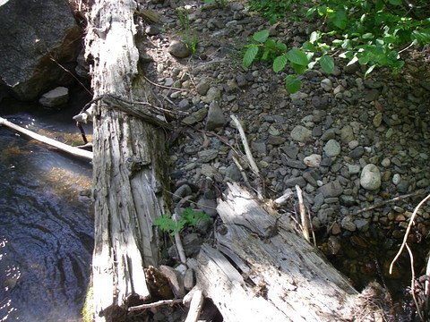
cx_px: 215
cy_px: 161
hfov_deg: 49.0
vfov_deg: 37.7
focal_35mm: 38
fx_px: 472
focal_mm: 6.3
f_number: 3.3
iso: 64
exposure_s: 1/50
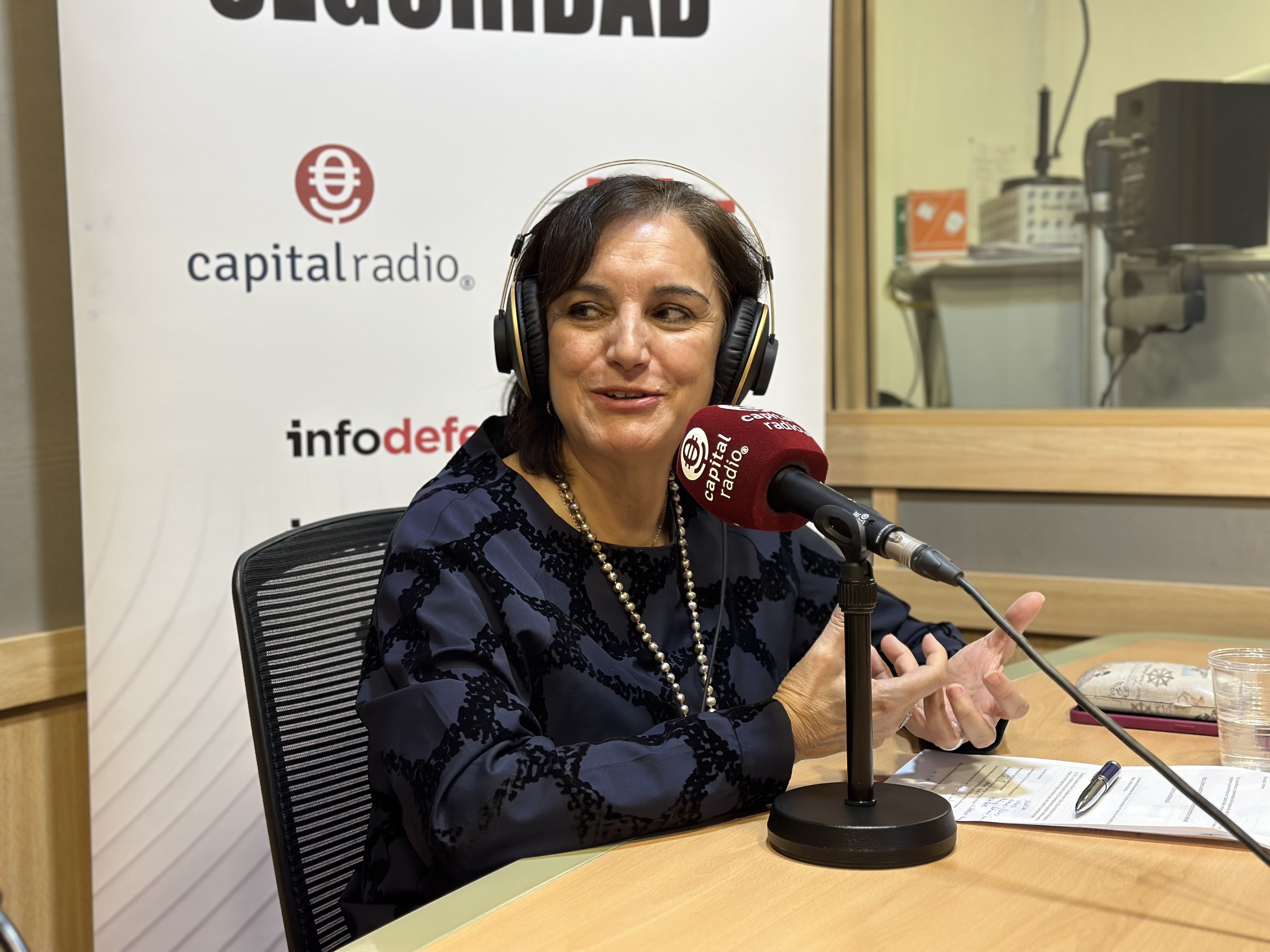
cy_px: 476
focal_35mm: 48
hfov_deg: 39.7
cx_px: 635
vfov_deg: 30.3
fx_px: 1761
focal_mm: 6.86
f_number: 1.78
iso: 200
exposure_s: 1/50
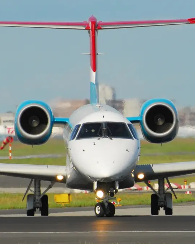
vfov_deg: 3.0
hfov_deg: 2.4
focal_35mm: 636
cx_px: 99
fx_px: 4588
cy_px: 122
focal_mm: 300
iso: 200
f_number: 8
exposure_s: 1/750
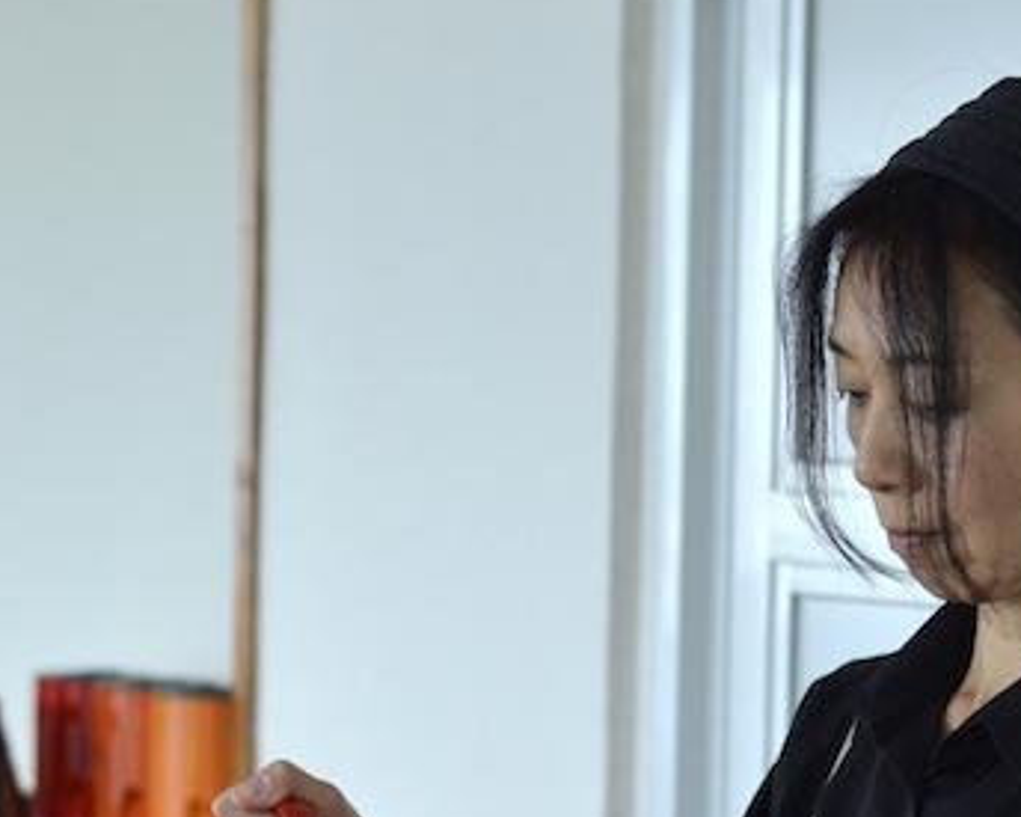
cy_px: 688
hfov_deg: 13.1
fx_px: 4441
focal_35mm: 147
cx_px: 329
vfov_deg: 10.5
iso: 800
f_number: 2.5
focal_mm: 50
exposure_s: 1/1600
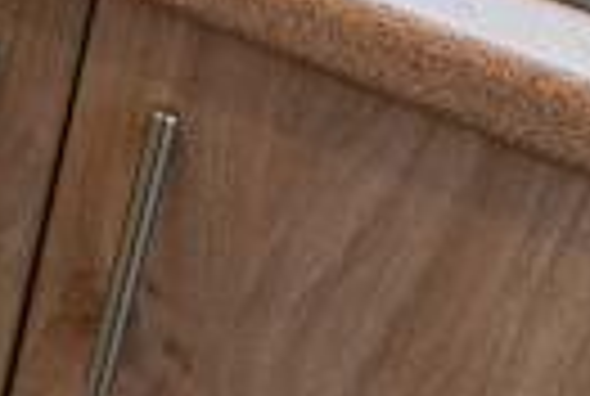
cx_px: -595
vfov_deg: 10.1
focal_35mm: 117
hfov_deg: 14.5
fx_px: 1922
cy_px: -583
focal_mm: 10
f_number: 4
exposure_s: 1/60
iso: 250
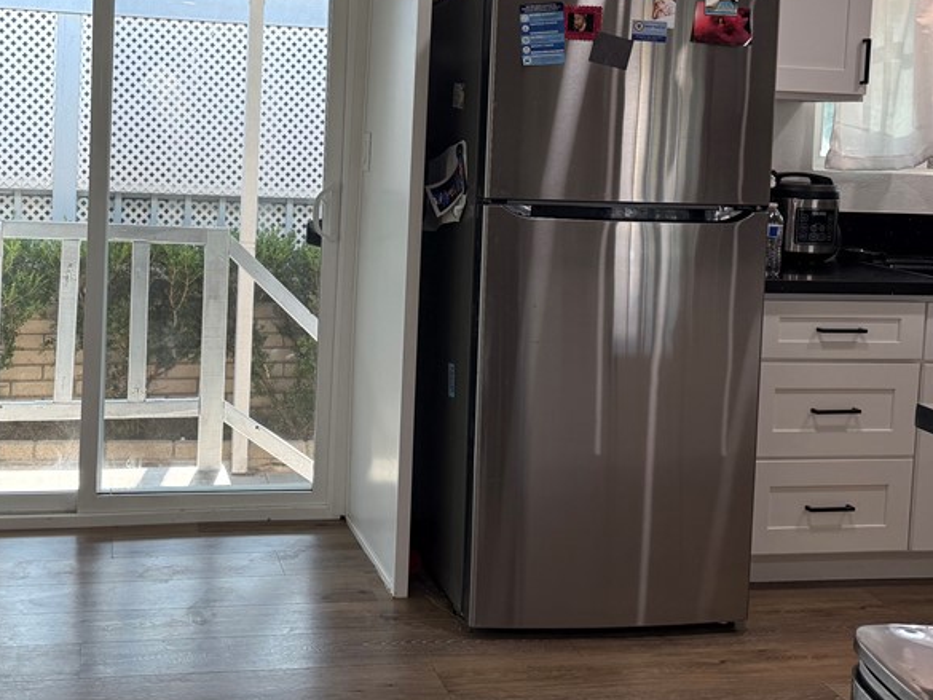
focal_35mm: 42
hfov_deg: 44.0
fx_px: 1132
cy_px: 180
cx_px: 297
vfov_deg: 33.7
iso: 100
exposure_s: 1/227
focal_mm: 6.76
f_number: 1.78
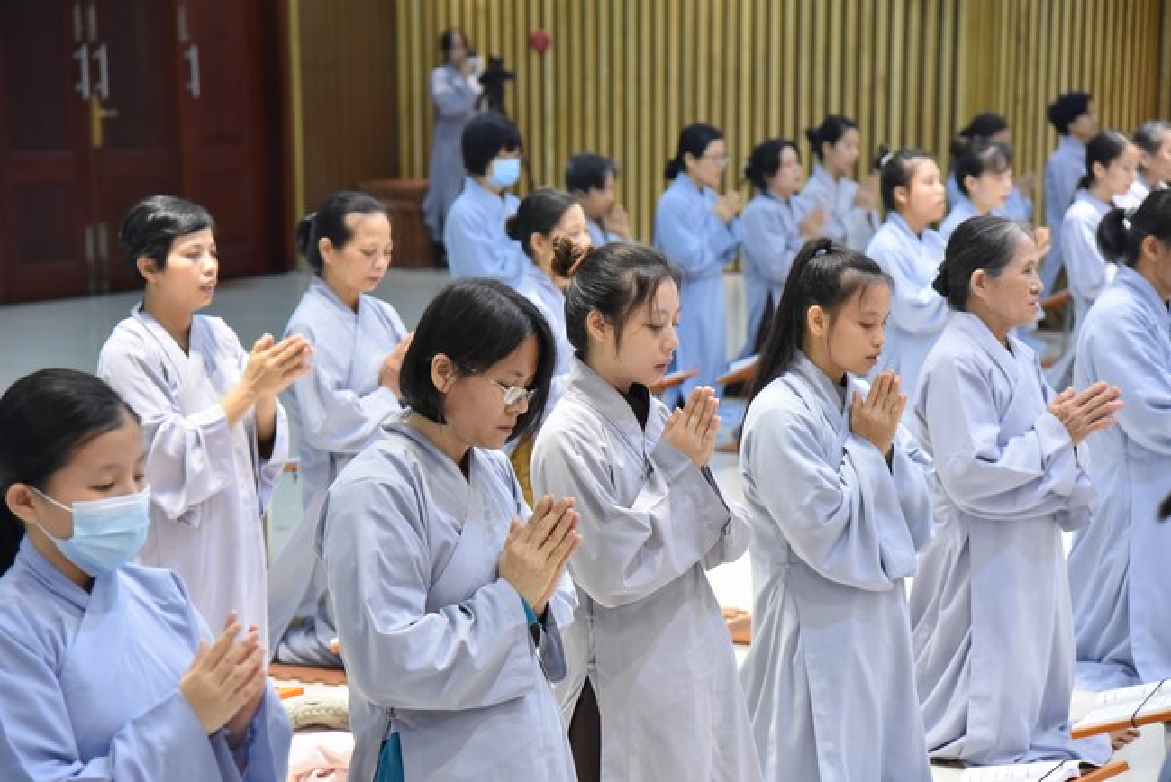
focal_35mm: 98
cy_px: 391
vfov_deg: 14.0
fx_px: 3189
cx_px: 586
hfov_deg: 20.8
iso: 3200
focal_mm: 98
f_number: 5
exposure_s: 1/100
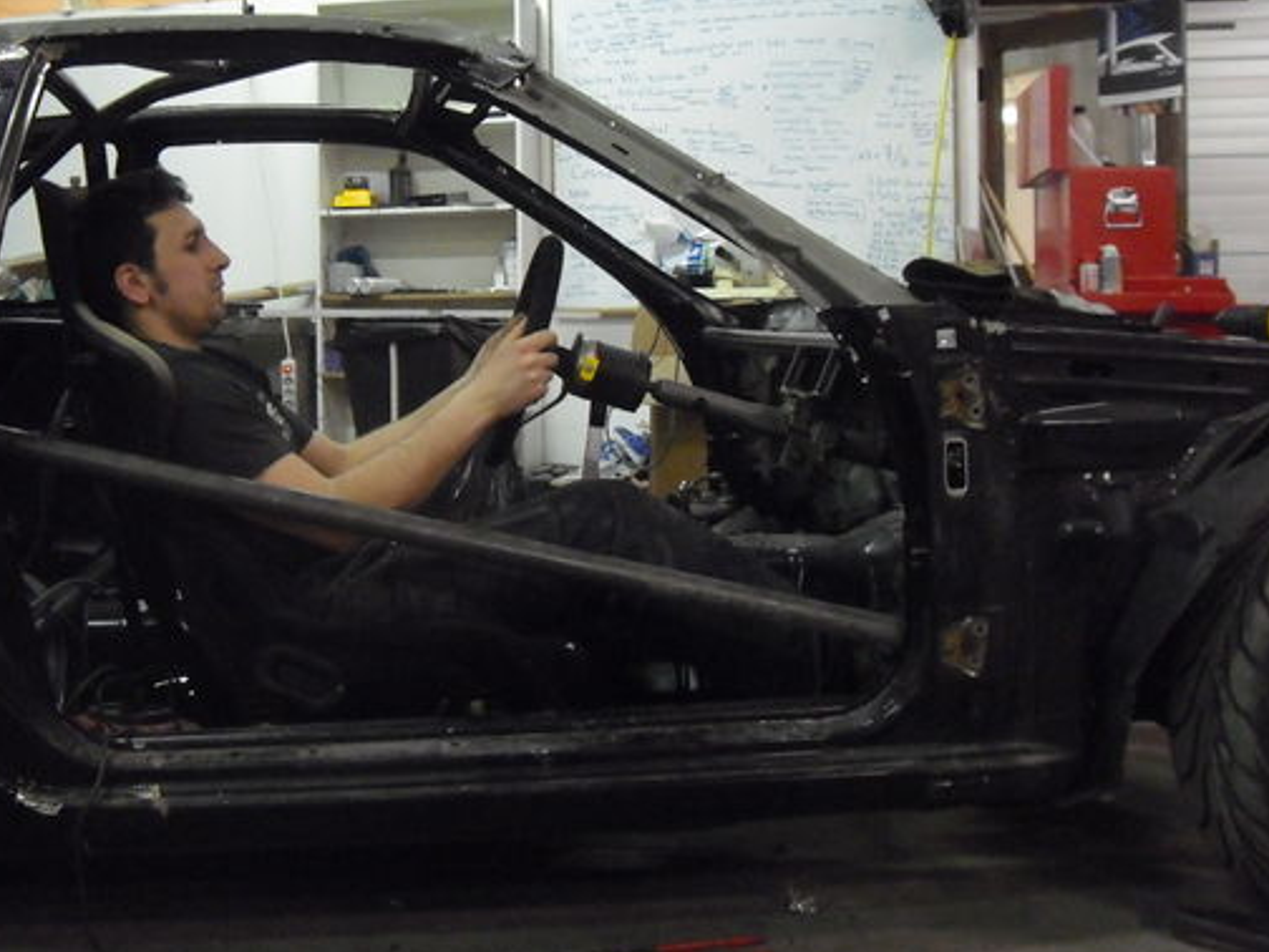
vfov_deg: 30.9
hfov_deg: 40.3
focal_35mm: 47
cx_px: 531
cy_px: 421
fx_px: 1723
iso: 800
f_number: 2.7
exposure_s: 1/30
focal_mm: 6.2
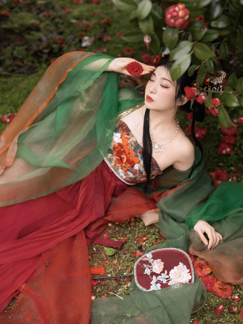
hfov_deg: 26.5
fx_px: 515
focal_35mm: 55
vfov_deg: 34.9
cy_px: 159
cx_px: 121
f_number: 2.2
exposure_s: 1/320
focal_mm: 50
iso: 320
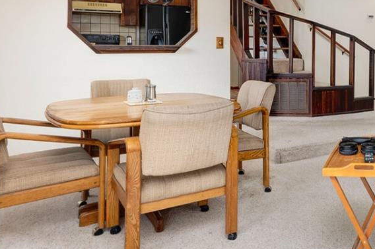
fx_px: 385
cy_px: 47
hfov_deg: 46.5
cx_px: 341
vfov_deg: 34.7
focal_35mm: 37
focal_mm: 14
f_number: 8
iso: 320
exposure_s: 1/10
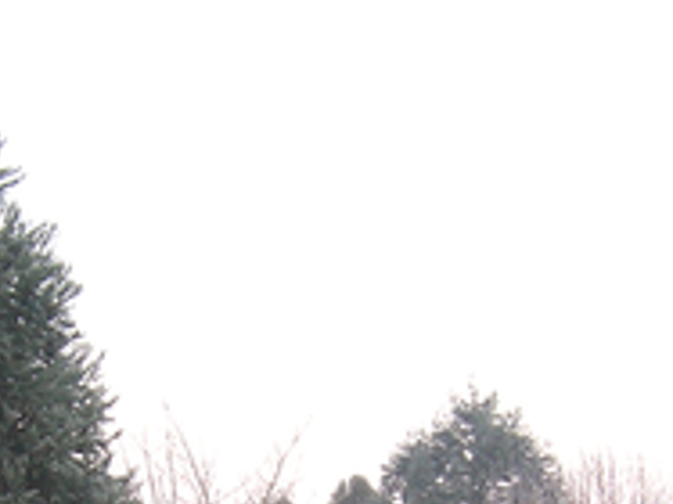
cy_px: 621
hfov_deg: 18.0
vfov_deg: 13.2
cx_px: 263
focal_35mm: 109
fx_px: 2118
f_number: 2.9
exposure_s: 1/41.5
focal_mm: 5.7
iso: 50
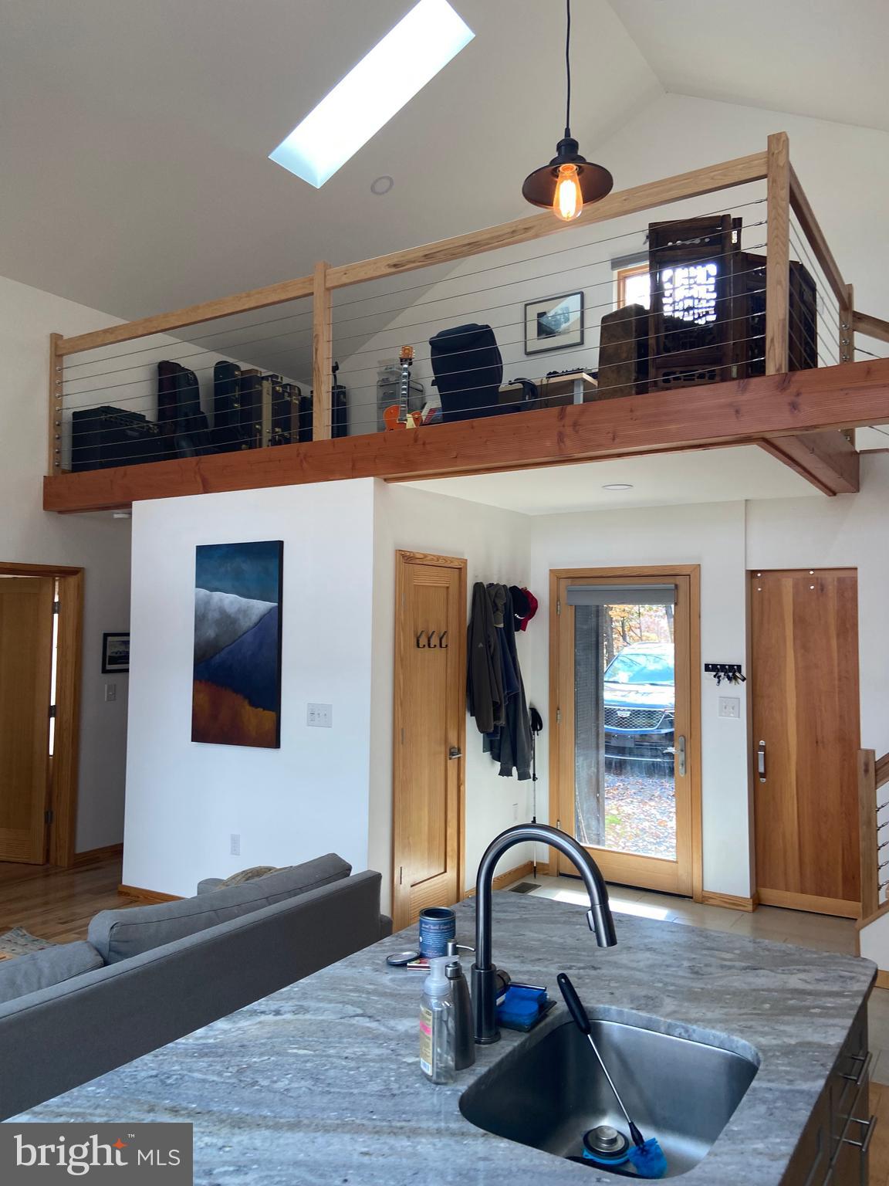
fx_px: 890
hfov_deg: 53.1
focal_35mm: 26
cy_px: 593
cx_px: 444
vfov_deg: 67.3
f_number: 1.8
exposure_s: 1/120
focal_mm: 4.25
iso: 80
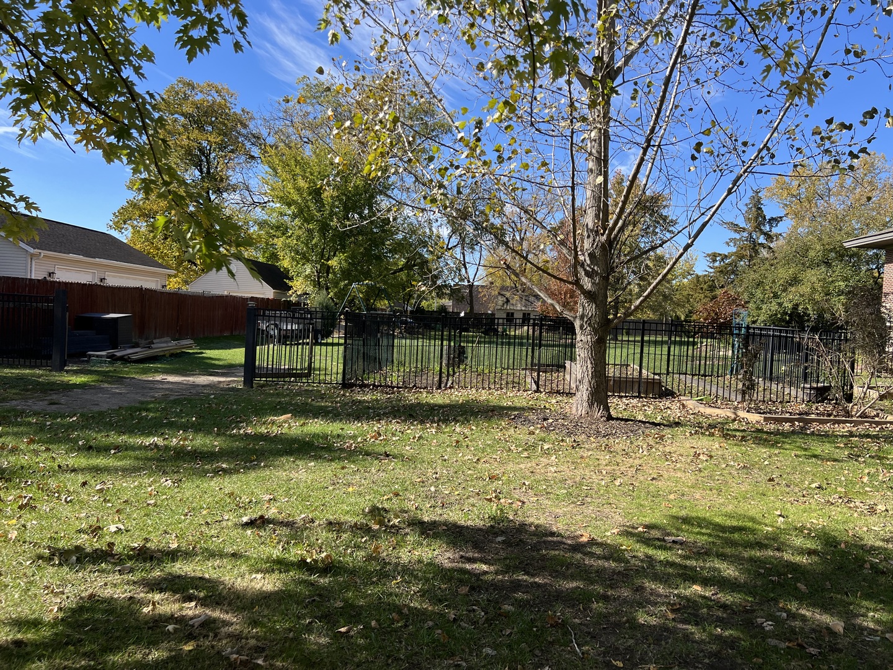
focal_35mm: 26
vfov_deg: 53.1
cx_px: 446
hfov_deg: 67.3
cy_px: 335
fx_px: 671
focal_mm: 5.7
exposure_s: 1/2045
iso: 50
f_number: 1.5
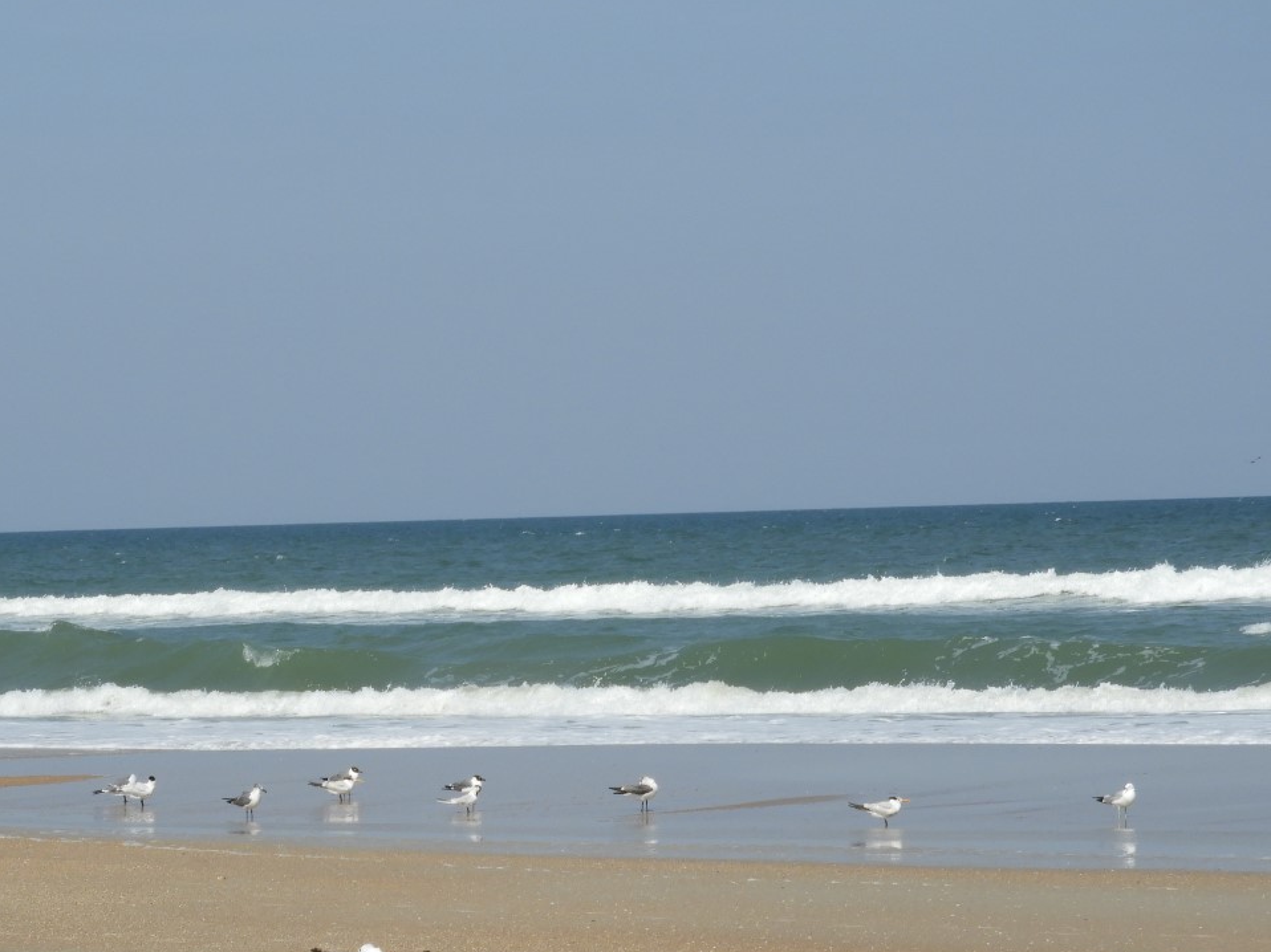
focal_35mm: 203
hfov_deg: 9.7
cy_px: 704
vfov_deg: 7.3
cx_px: 464
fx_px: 7452
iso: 100
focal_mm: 24.2
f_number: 5
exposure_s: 1/1000
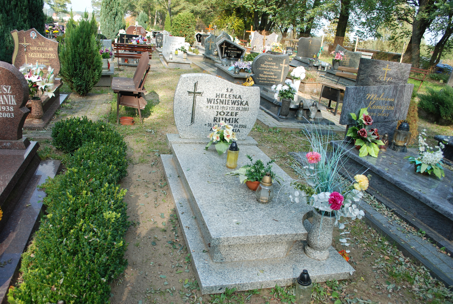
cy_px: 152
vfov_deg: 48.0
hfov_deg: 67.3
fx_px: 340
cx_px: 226
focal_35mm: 27
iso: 110
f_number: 5.6
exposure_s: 1/125
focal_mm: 18
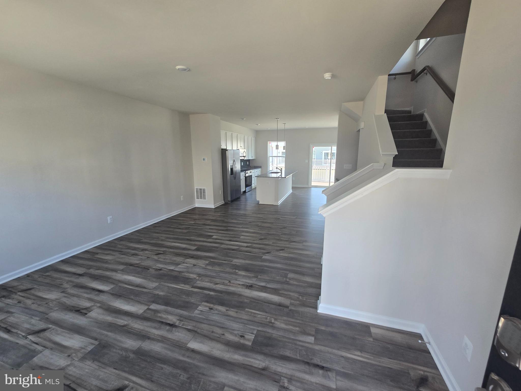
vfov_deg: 89.9
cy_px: 196
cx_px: 260
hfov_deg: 106.2
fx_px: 196
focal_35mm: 13
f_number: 2.2
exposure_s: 1/60
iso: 100
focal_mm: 2.2
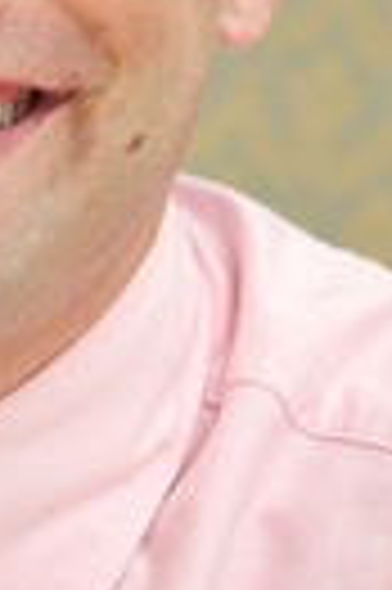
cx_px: -68
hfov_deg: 2.1
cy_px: 104
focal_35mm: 643
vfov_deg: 3.2
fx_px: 10529
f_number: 5.6
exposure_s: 1/60
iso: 640
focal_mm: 210
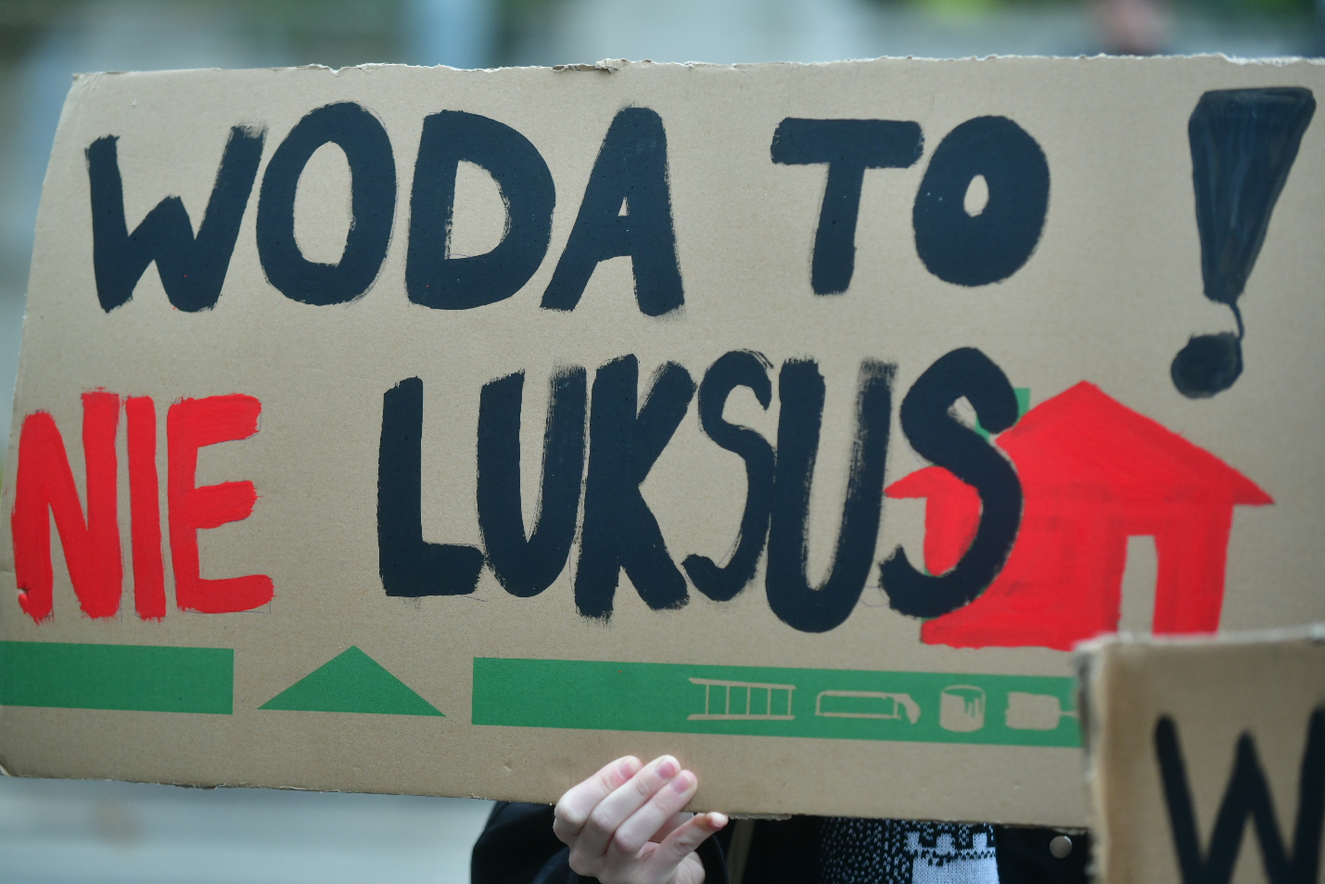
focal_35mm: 136
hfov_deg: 15.1
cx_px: 639
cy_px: 448
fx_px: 5006
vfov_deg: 10.1
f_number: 2.8
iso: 500
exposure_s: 1/200
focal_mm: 120
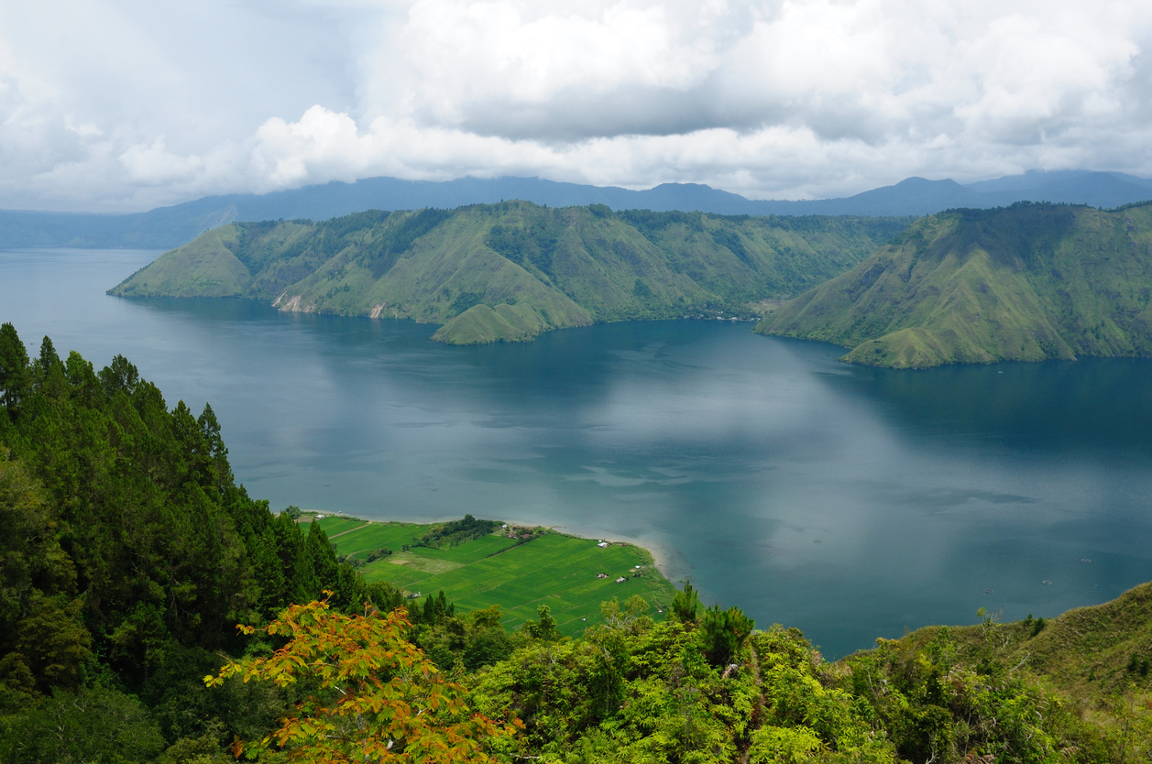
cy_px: 382
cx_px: 576
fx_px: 1150
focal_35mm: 36
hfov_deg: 53.2
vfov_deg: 36.8
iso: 200
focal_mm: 24
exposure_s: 1/125
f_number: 10
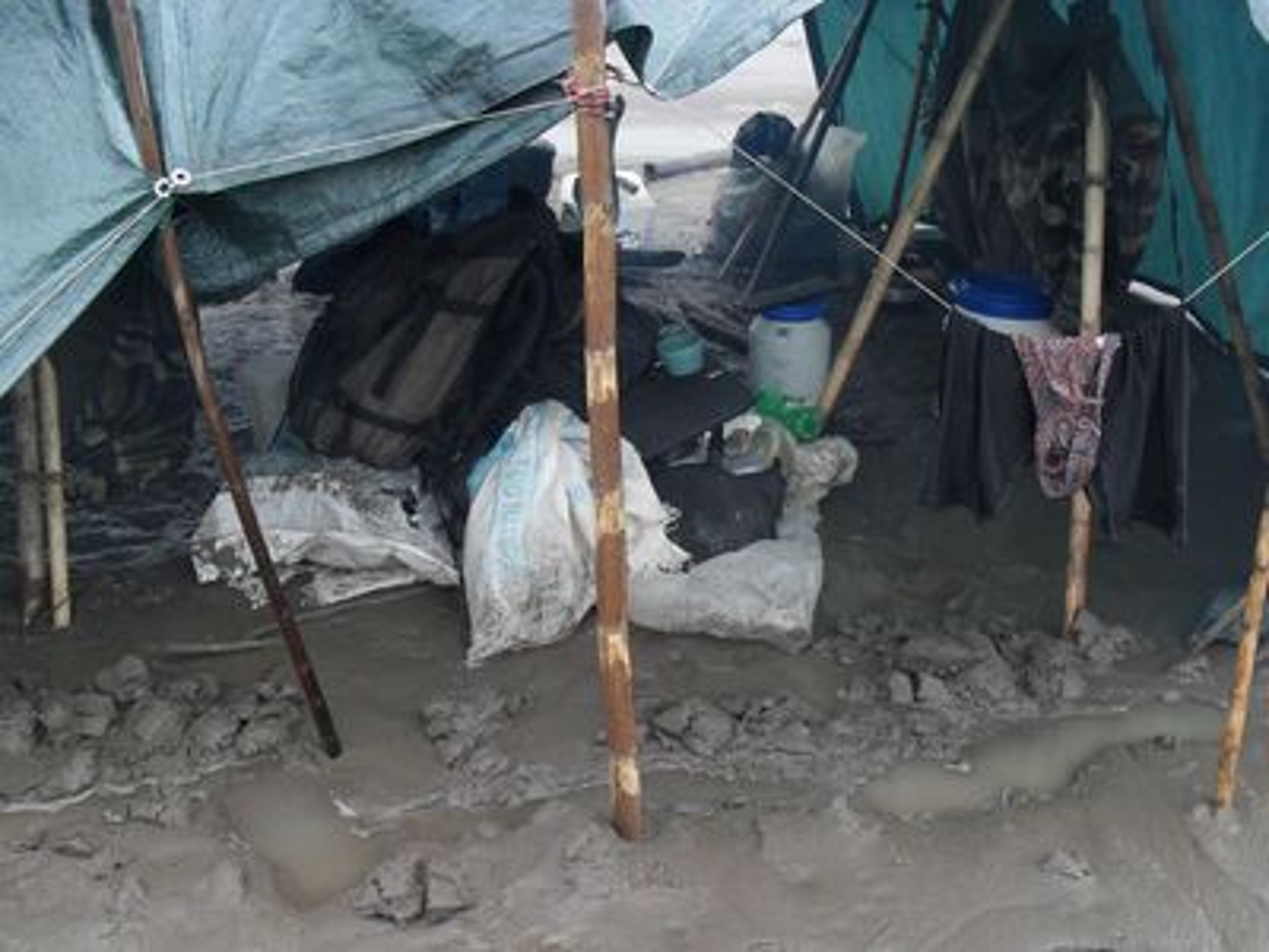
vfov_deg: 37.7
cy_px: 476
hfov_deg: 49.0
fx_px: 1393
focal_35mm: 38
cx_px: 634
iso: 80
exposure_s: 1/90
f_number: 2.8
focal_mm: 6.3
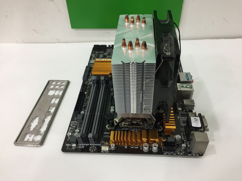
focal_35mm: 29
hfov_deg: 61.7
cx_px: 121
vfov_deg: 48.2
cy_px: 90
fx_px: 203
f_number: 2.2
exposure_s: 1/33
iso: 100
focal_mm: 4.15
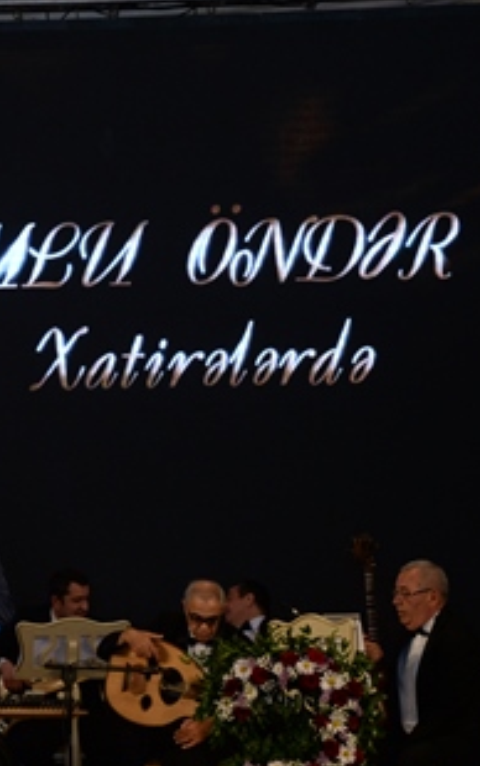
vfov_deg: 11.6
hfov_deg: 7.2
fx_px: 3785
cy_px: 453
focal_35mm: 181
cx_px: -82
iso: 1600
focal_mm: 86
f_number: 6.3
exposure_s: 1/200
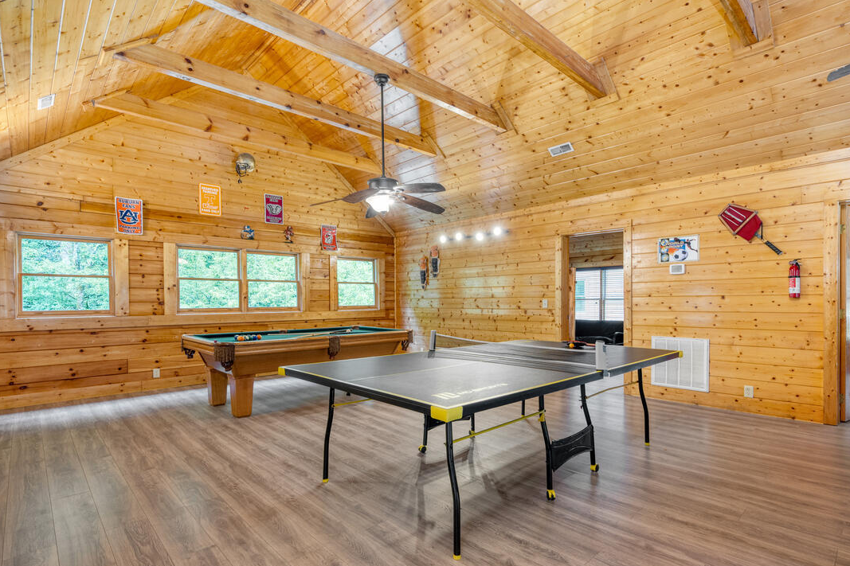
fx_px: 425
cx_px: 418
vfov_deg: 67.3
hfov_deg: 90.0
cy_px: 304
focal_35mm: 18
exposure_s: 1/5
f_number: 8
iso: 200
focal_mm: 16
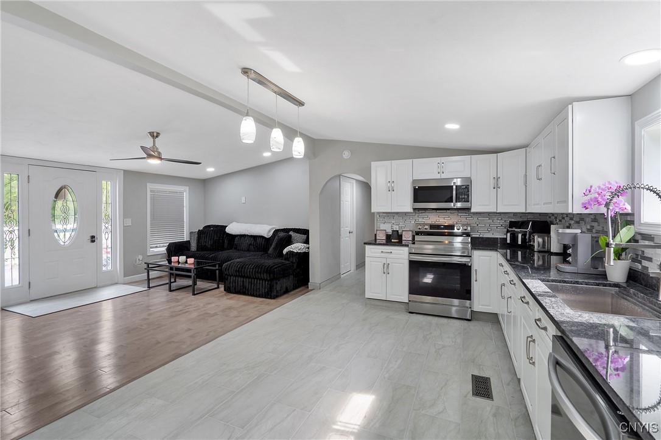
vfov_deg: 73.7
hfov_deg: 96.8
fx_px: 294
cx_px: 330
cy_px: 220
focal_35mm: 16
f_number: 9
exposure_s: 1/8
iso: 200
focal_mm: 16
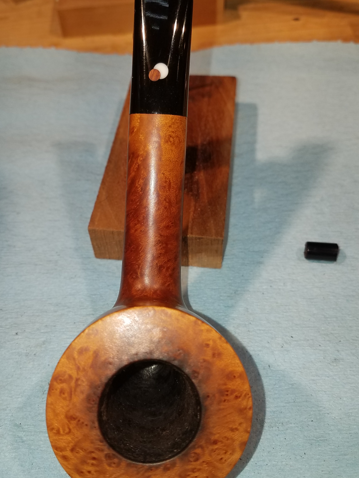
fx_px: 470
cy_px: 236
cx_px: 157
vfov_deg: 54.0
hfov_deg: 41.7
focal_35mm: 34
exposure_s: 1/334
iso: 40
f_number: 1.7
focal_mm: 4.2
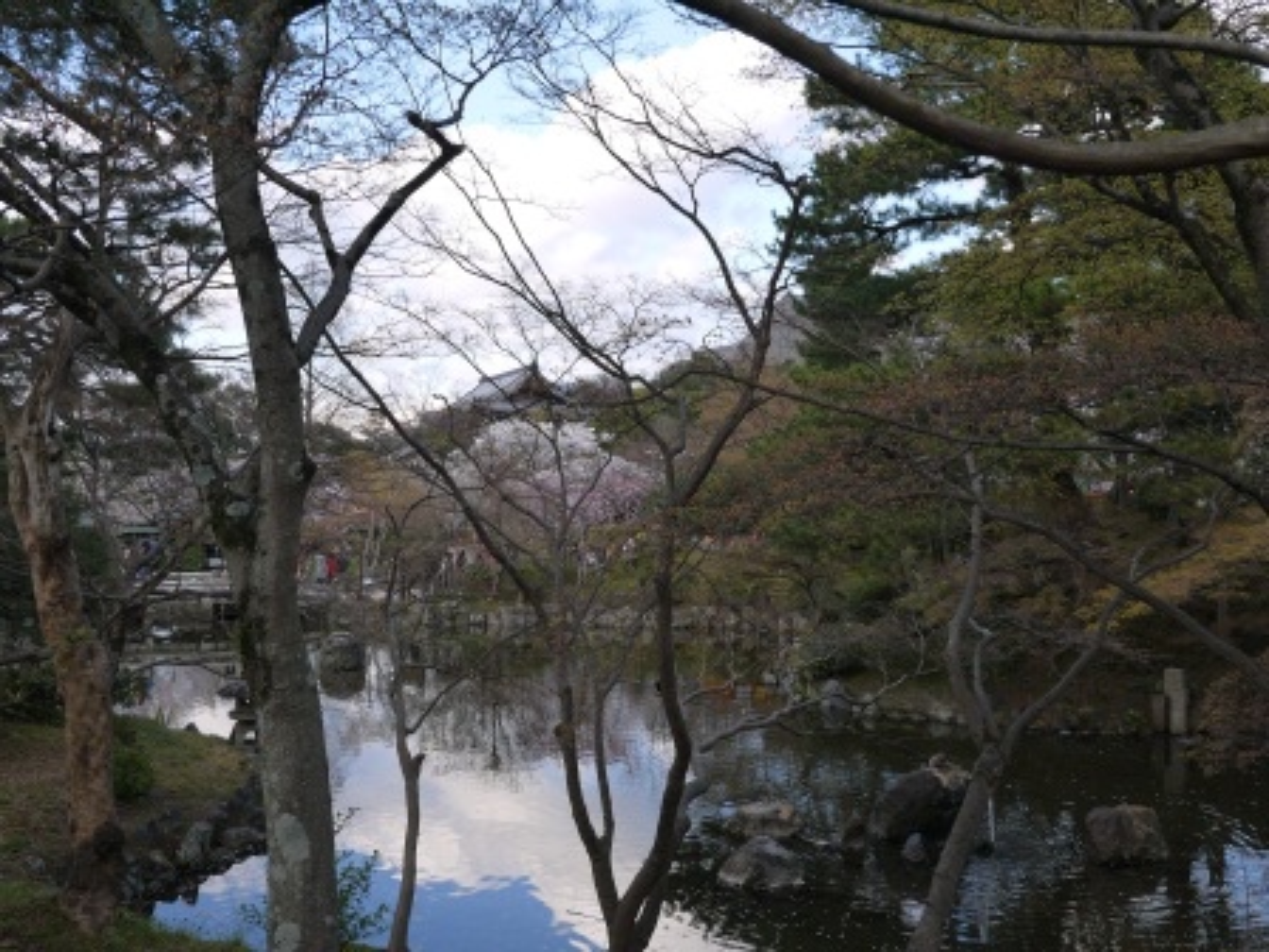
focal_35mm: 34
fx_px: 1246
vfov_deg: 41.8
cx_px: 634
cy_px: 476
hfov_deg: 54.0
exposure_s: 1/250
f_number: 5.6
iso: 160
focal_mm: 17
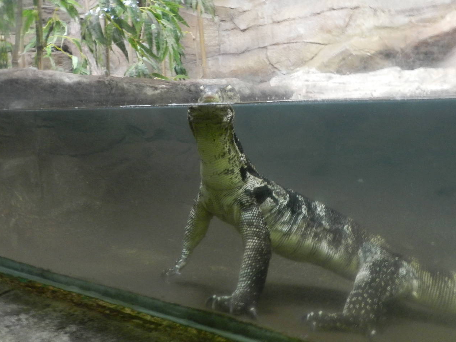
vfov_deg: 48.0
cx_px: 221
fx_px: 382
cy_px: 138
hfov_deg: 61.6
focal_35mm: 29
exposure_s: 1/6
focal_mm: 4
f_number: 3.4
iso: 400
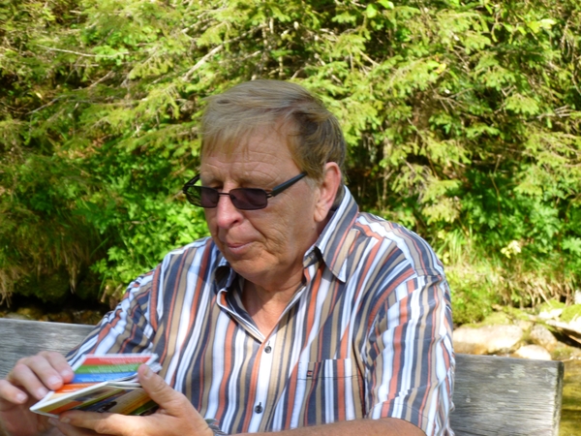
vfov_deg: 11.2
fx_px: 2216
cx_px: 290
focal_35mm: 132
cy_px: 218
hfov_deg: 14.9
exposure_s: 1/100
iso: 100
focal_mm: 23.6
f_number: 5
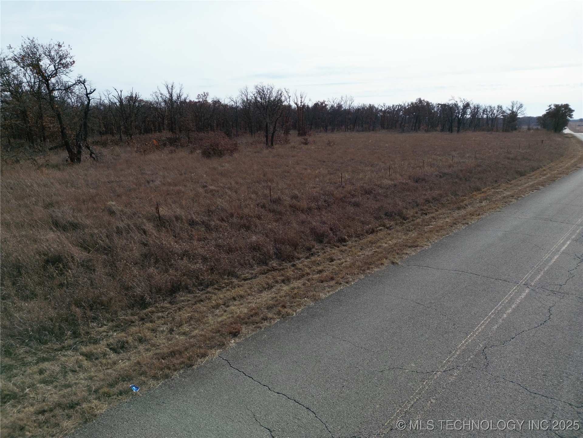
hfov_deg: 71.6
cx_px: 292
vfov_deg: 56.8
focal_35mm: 24
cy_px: 219
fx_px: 404
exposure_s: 1/4000
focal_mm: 6.72
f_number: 1.7
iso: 140
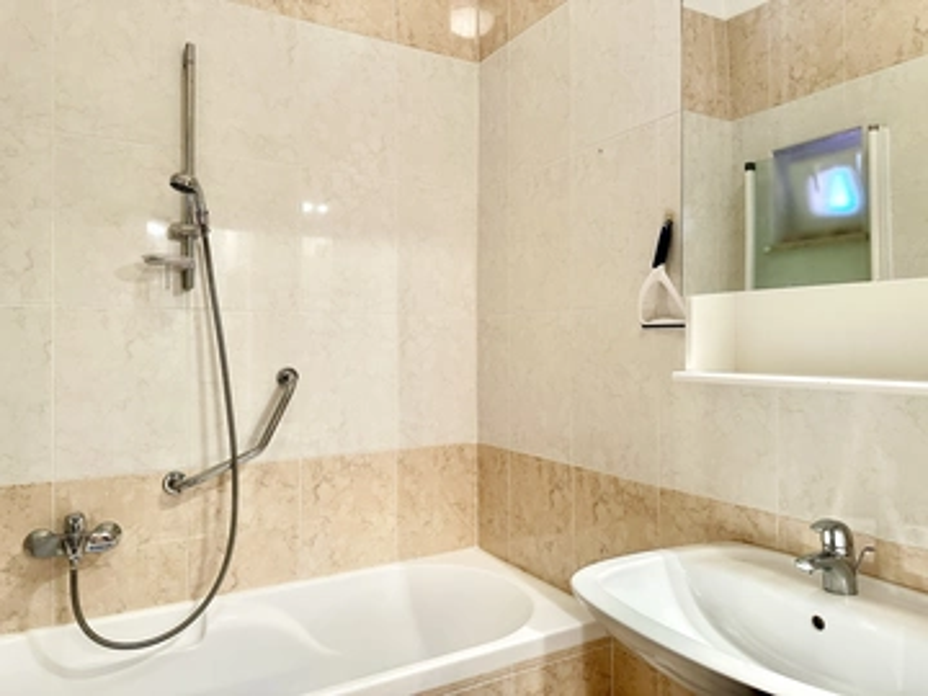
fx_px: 643
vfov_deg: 56.8
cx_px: 464
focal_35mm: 24
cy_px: 348
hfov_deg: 71.6
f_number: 1.78
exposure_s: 1/50
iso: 200
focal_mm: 6.86
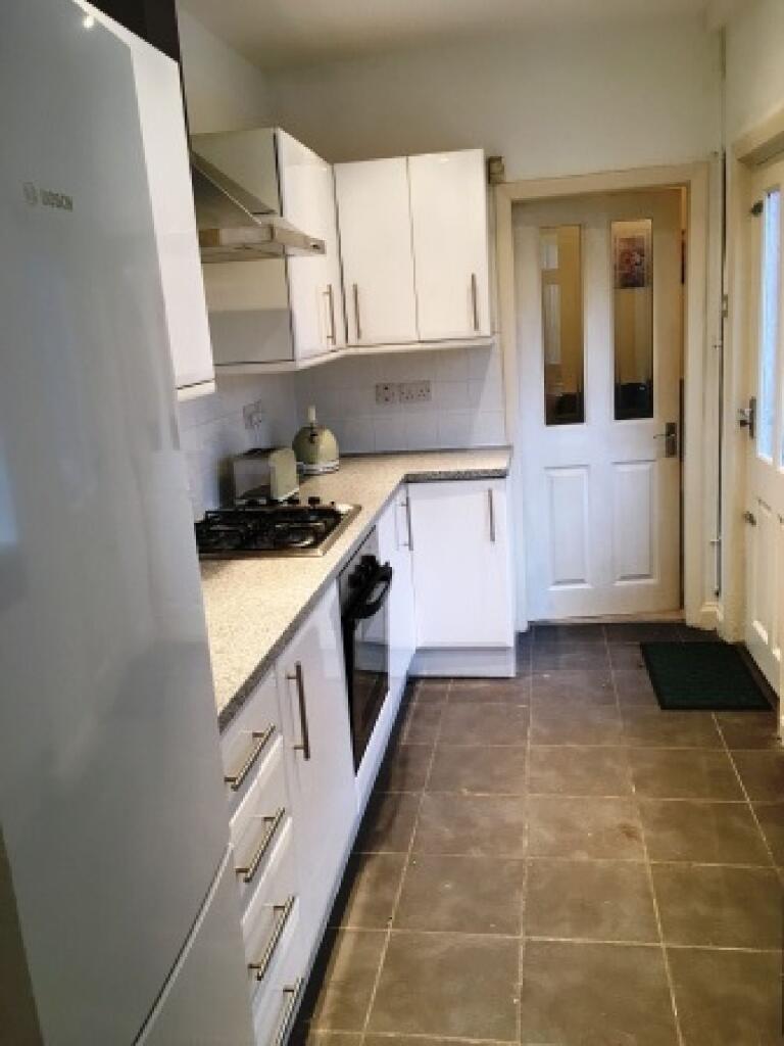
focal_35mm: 29
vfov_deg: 61.7
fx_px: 876
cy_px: 523
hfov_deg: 48.2
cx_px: 392
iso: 100
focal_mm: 4.15
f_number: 2.2
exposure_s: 1/33
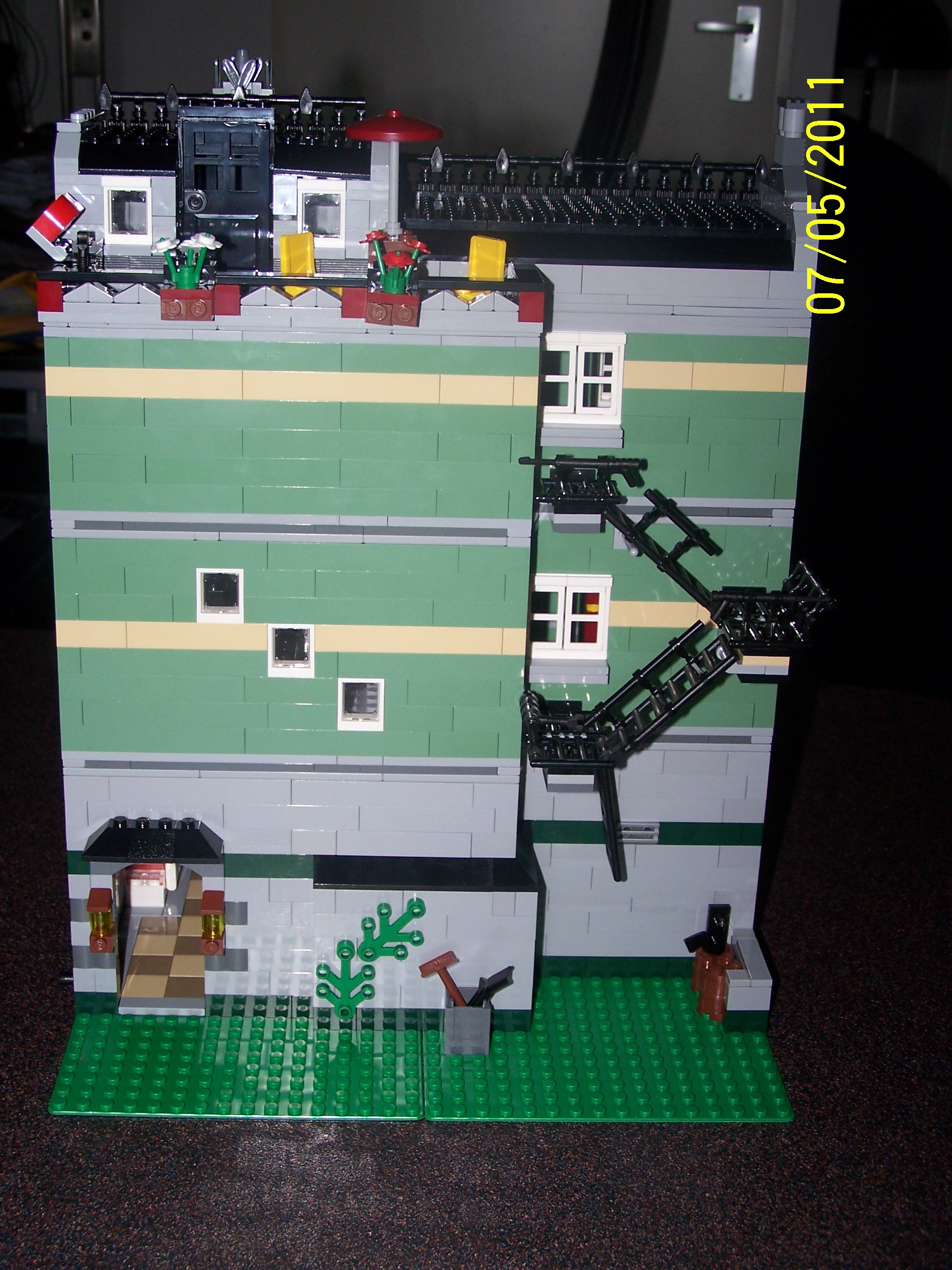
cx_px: 476
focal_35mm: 51
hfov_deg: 28.6
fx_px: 1870
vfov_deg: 37.5
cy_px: 635
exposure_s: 1/60
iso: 80
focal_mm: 8.5
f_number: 3
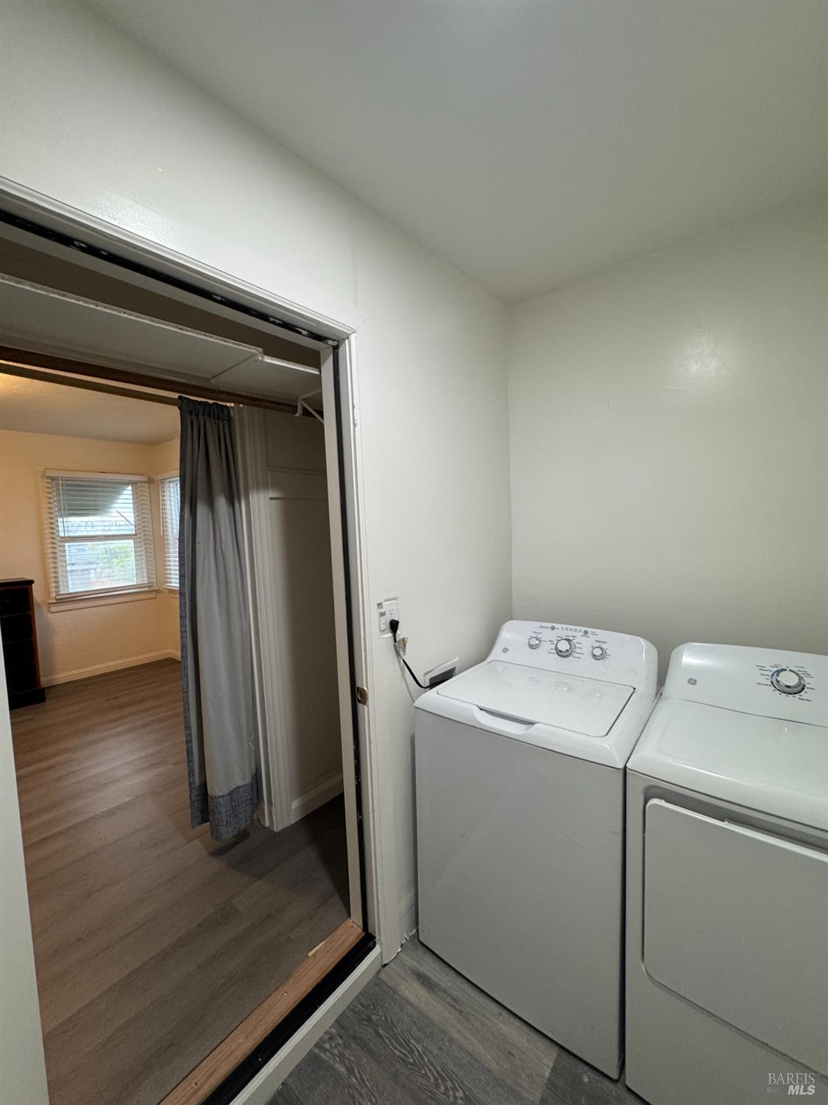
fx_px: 446
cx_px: 414
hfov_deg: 85.7
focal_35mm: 14
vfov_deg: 102.1
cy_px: 552
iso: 160
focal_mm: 2.22
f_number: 2.2
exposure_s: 1/60
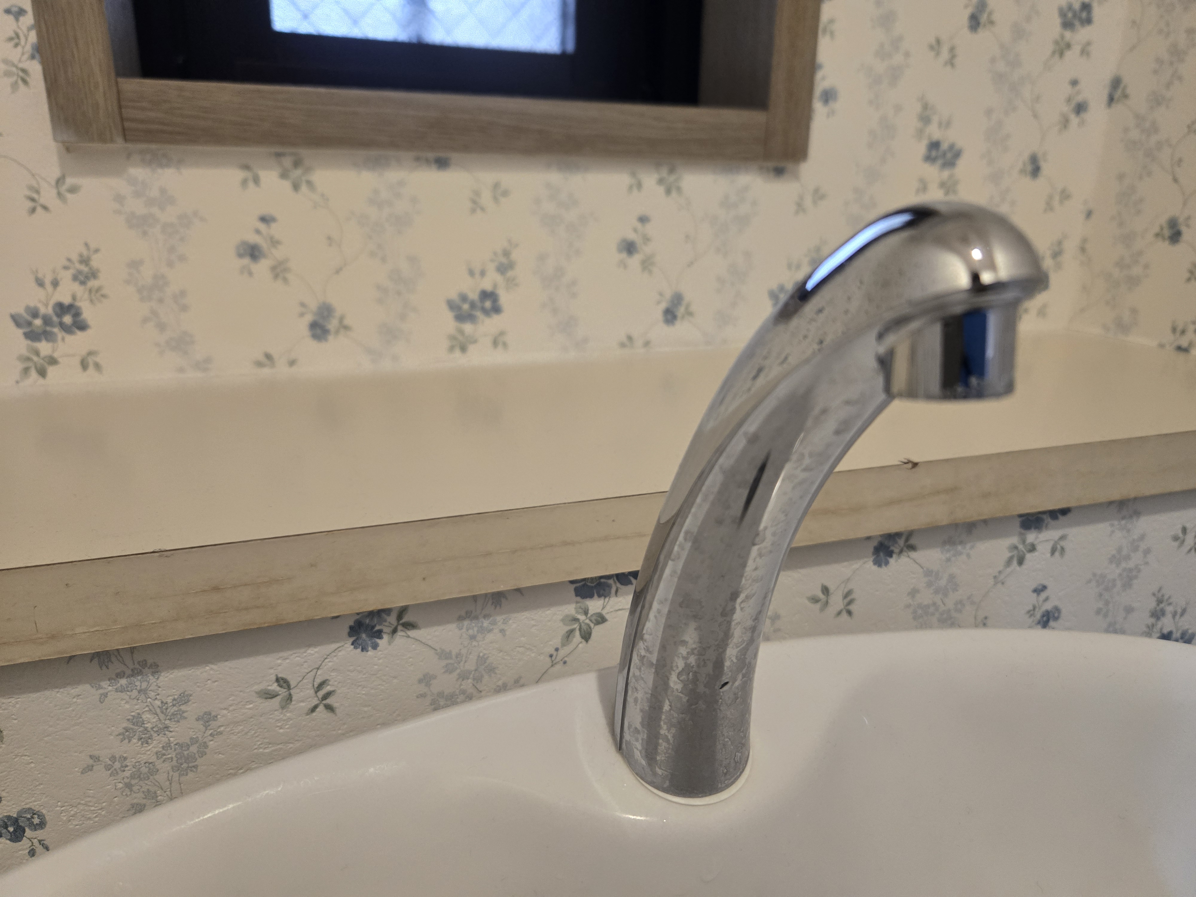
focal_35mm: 23
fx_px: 795
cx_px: 598
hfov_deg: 73.9
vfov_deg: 58.9
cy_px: 448
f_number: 1.8
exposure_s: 1/100
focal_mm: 5.4
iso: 400
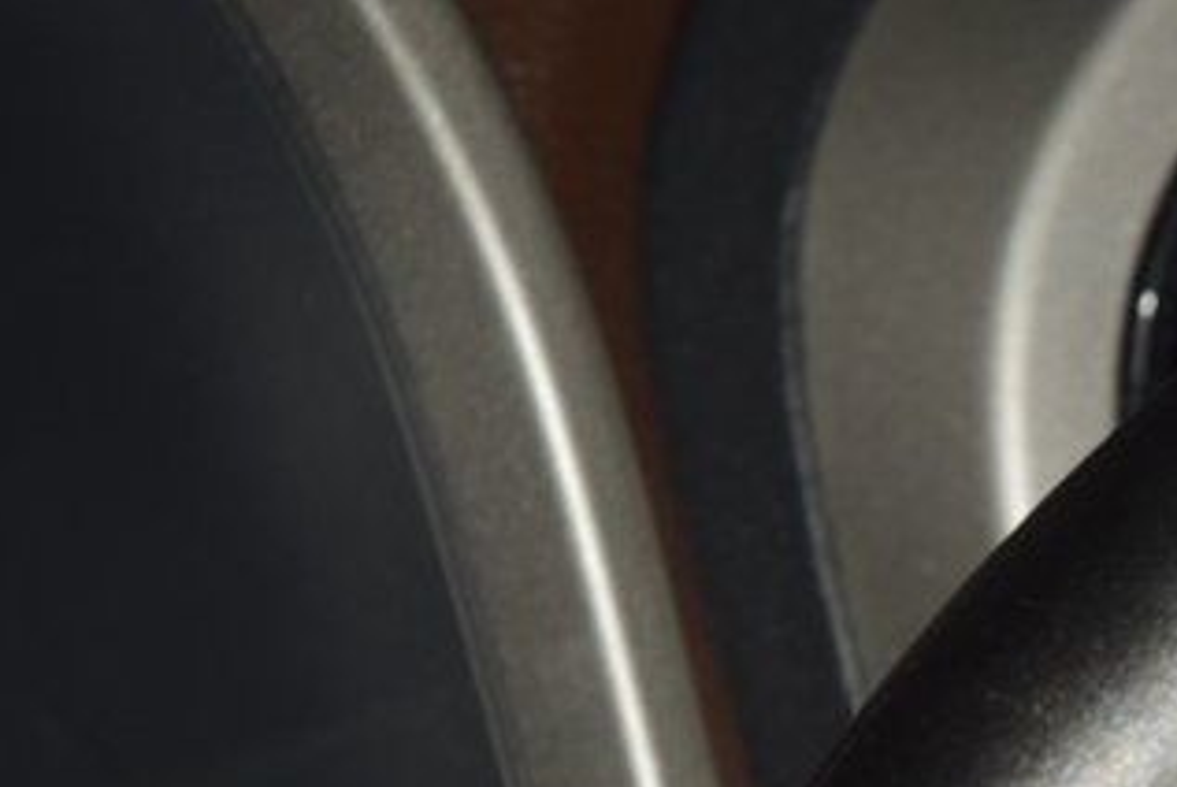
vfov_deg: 4.1
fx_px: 11093
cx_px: 1485
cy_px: 492
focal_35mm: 339
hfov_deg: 6.0
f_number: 8
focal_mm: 70
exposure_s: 1/125
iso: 100
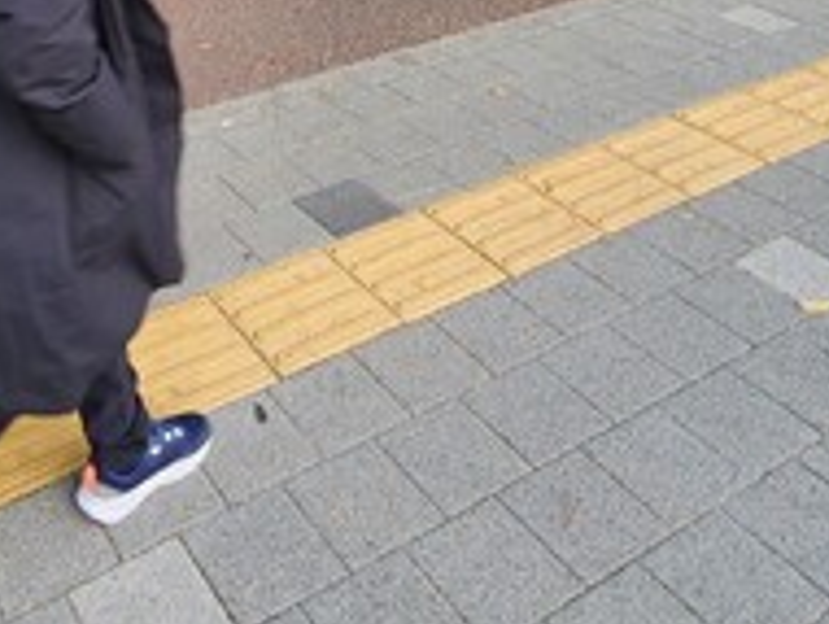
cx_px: 170
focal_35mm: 41
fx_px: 983
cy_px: -166
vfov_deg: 29.2
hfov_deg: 43.6
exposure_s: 1/120
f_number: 2.2
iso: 64
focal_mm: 2.2
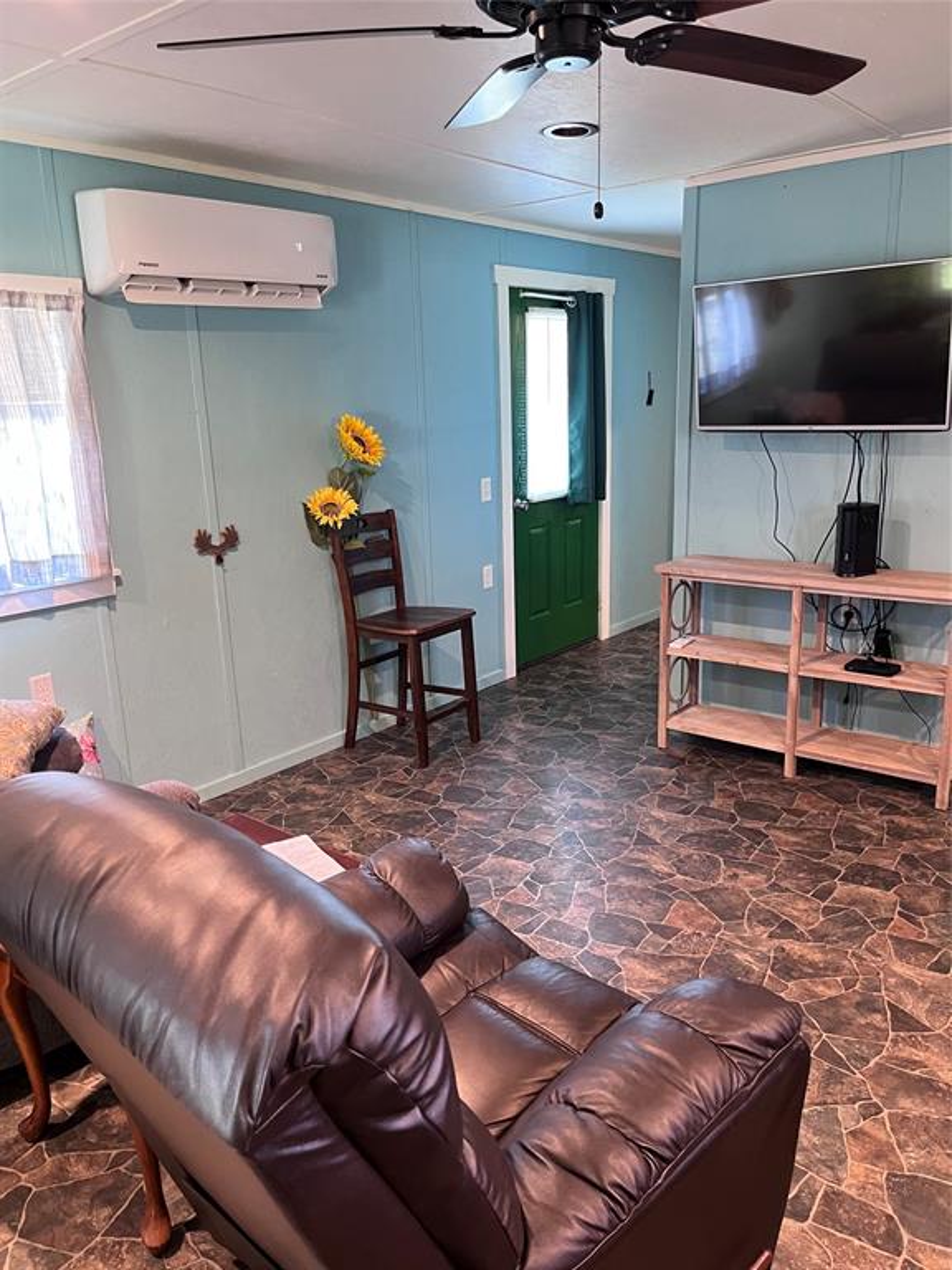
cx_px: 476
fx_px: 953
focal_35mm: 26
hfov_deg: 53.1
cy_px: 635
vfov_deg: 67.3
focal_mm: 5.1
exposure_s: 1/60
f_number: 1.6
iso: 320
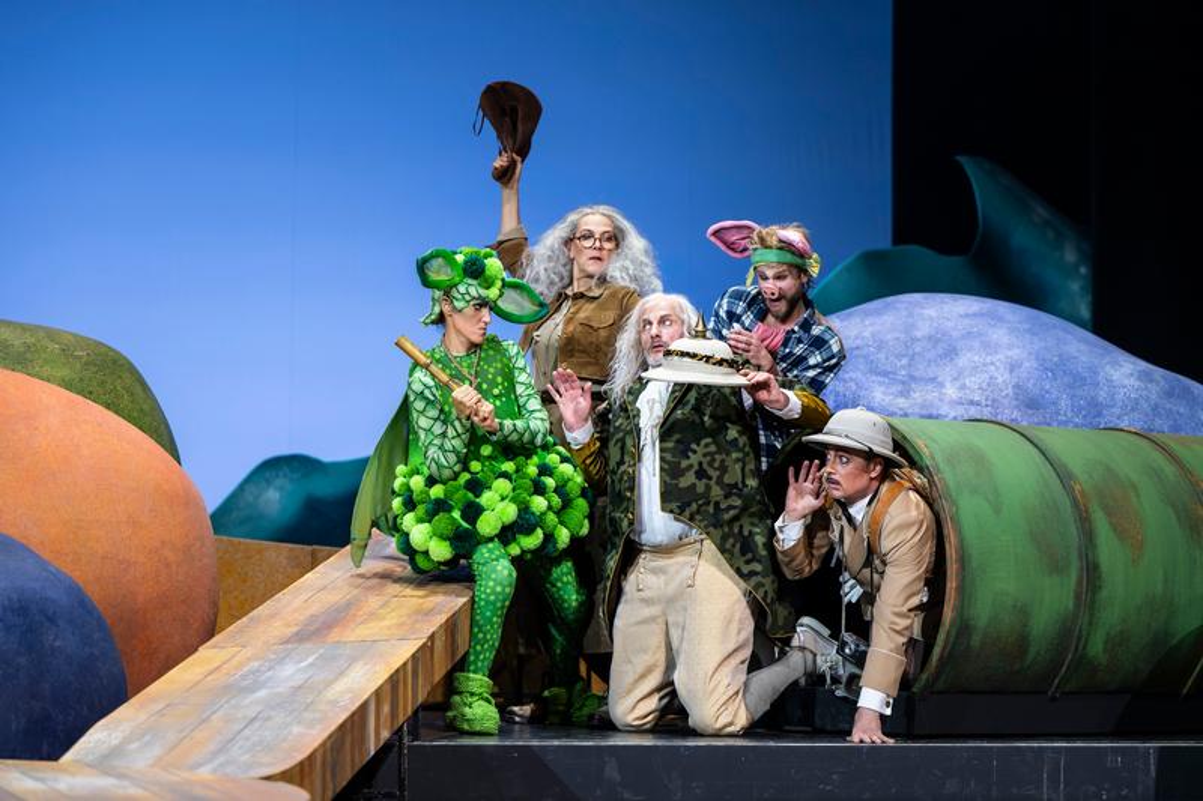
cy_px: 400
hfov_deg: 21.9
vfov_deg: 14.7
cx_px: 602
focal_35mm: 93
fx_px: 3107
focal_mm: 93
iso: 900
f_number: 2.8
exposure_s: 1/400
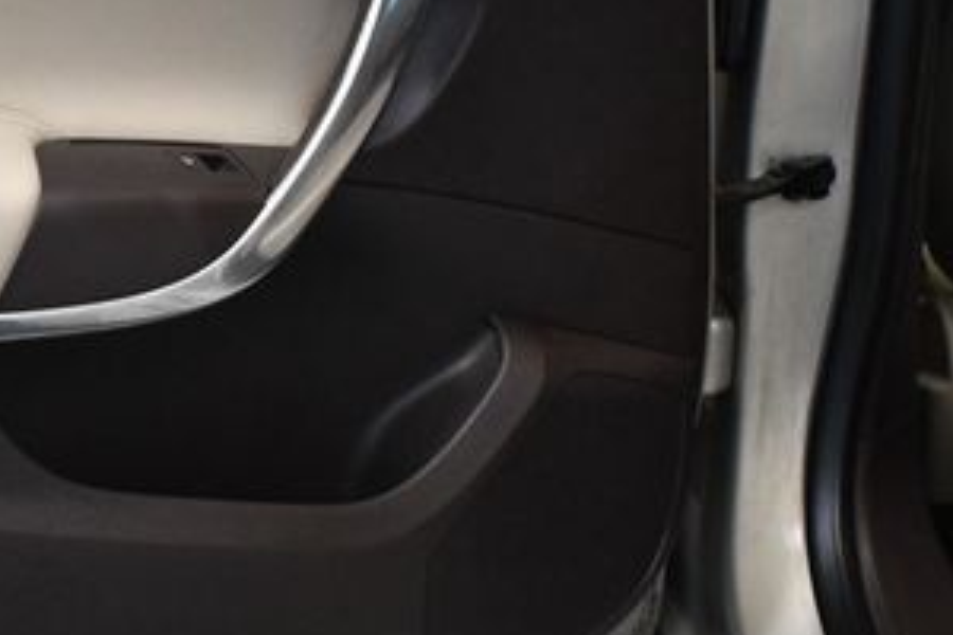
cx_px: 95
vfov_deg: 14.5
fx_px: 2488
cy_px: 219
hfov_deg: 21.2
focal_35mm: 94
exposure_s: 1/125
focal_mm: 22
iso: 2200
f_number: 3.8
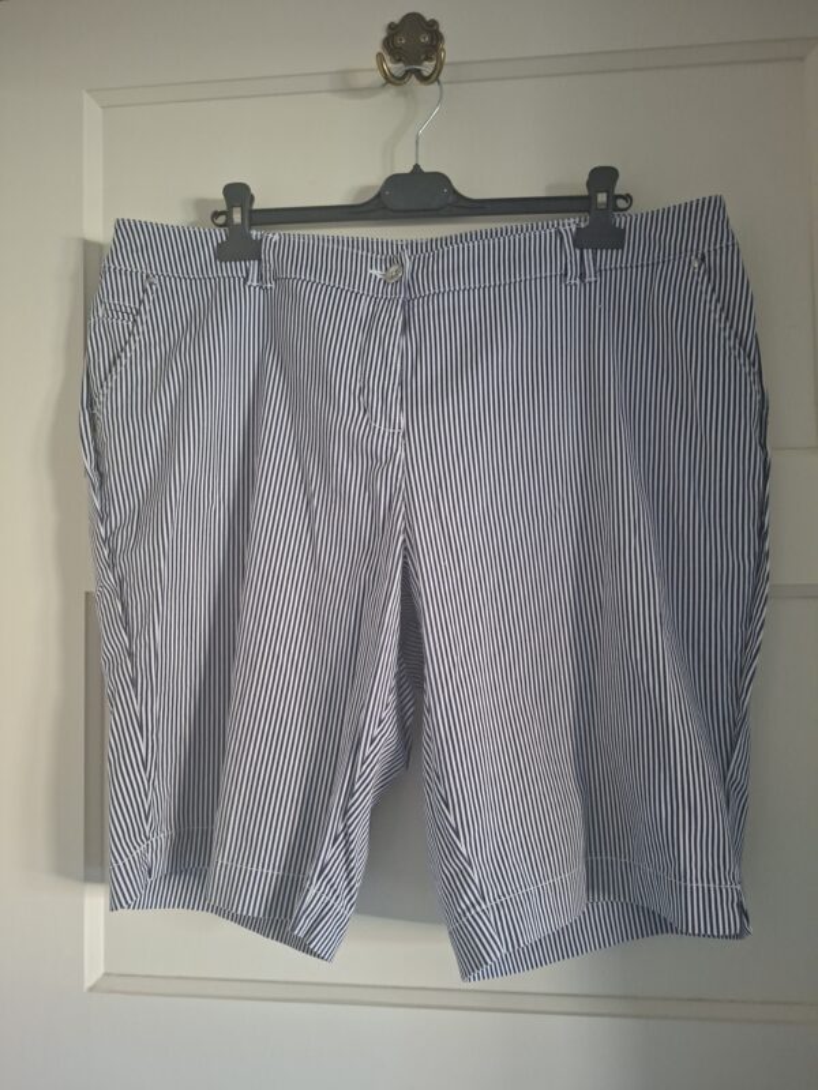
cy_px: 545
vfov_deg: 73.9
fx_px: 725
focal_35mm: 23
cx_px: 409
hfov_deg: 58.9
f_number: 1.8
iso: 320
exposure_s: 1/30
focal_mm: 5.54
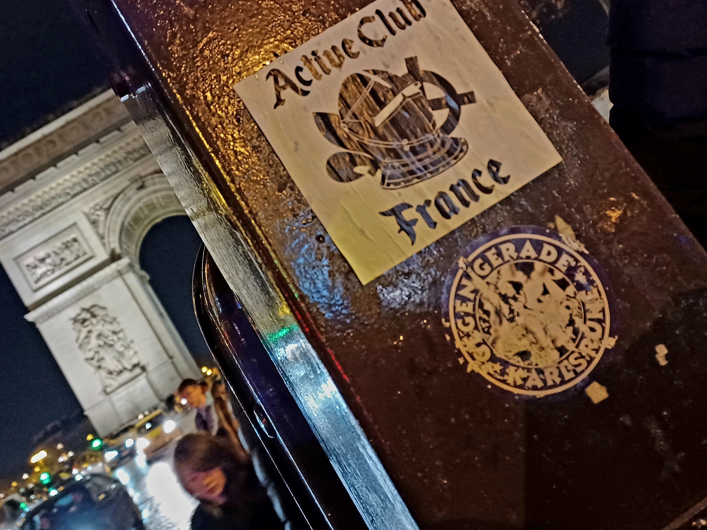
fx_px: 735
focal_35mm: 36
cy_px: 246
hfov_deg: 50.3
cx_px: 226
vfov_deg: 39.6
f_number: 1.8
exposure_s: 1/20
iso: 800
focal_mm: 4.6
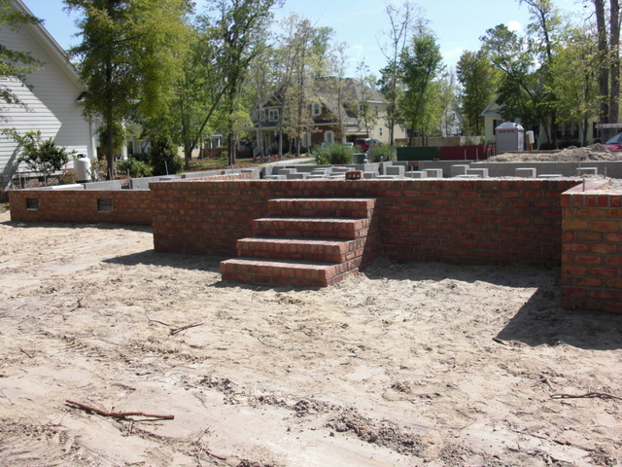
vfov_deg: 39.7
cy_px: 234
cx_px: 311
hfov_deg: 51.4
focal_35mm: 36
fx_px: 647
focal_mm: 6.3
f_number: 2.8
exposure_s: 1/800
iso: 50
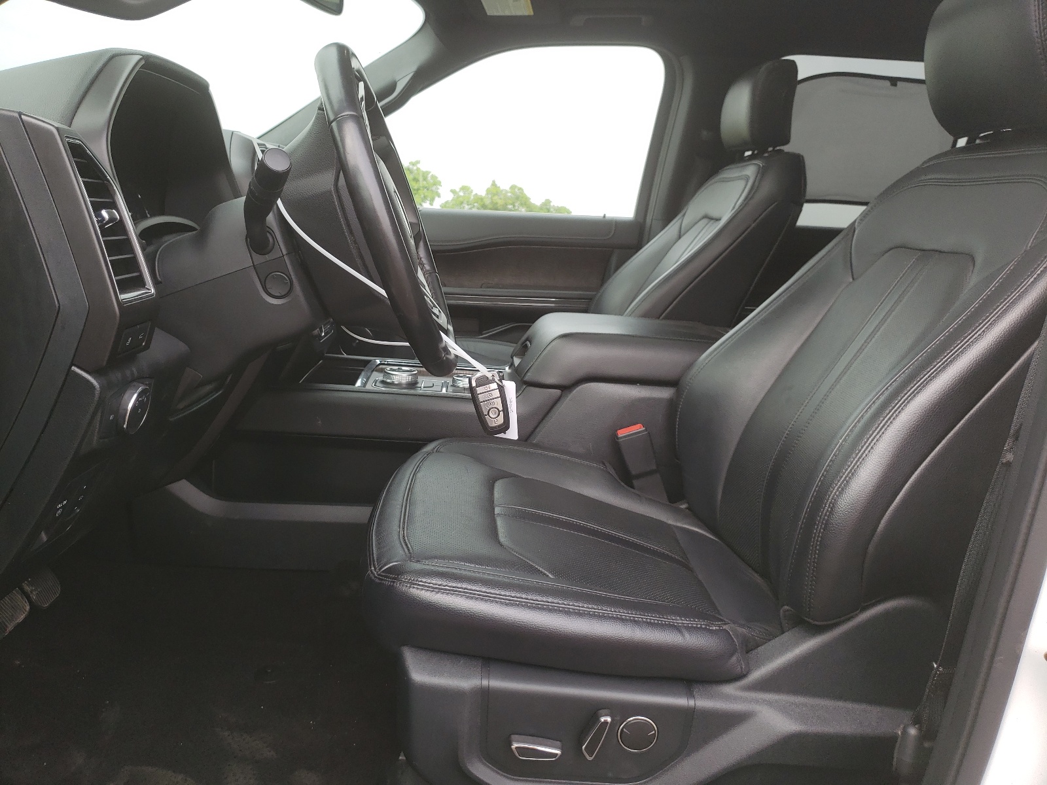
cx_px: 524
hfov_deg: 67.3
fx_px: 786
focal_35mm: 26
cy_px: 392
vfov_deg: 53.1
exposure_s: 1/526
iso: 50
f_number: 1.5
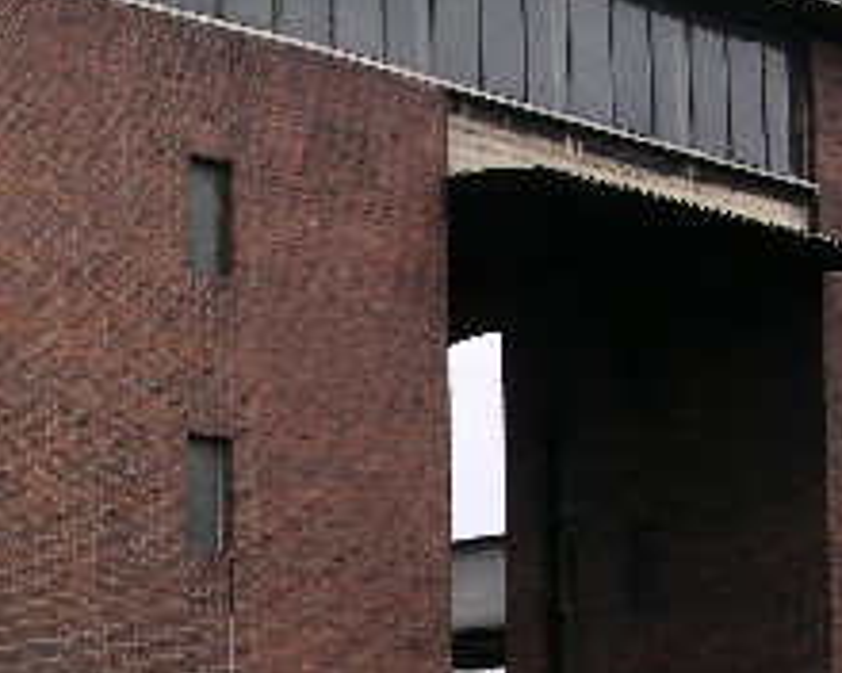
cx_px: -44
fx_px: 2268
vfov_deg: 16.8
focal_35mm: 91
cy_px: 516
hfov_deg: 20.2
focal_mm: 8.9
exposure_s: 1/77.3
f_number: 5.6
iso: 50
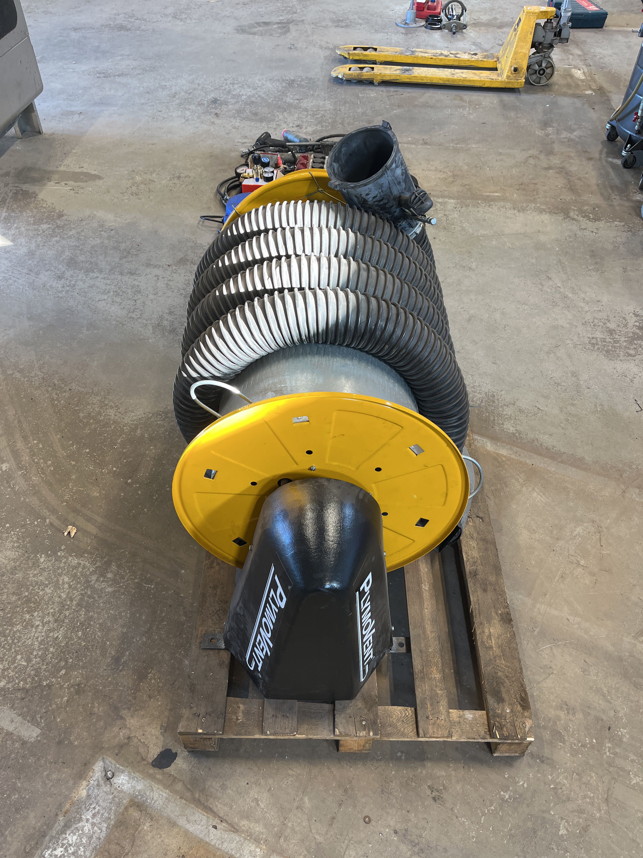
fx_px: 644
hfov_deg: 53.1
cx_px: 322
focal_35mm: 26
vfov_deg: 67.3
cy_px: 429
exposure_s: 1/50
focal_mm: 5.1
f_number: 1.6
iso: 80
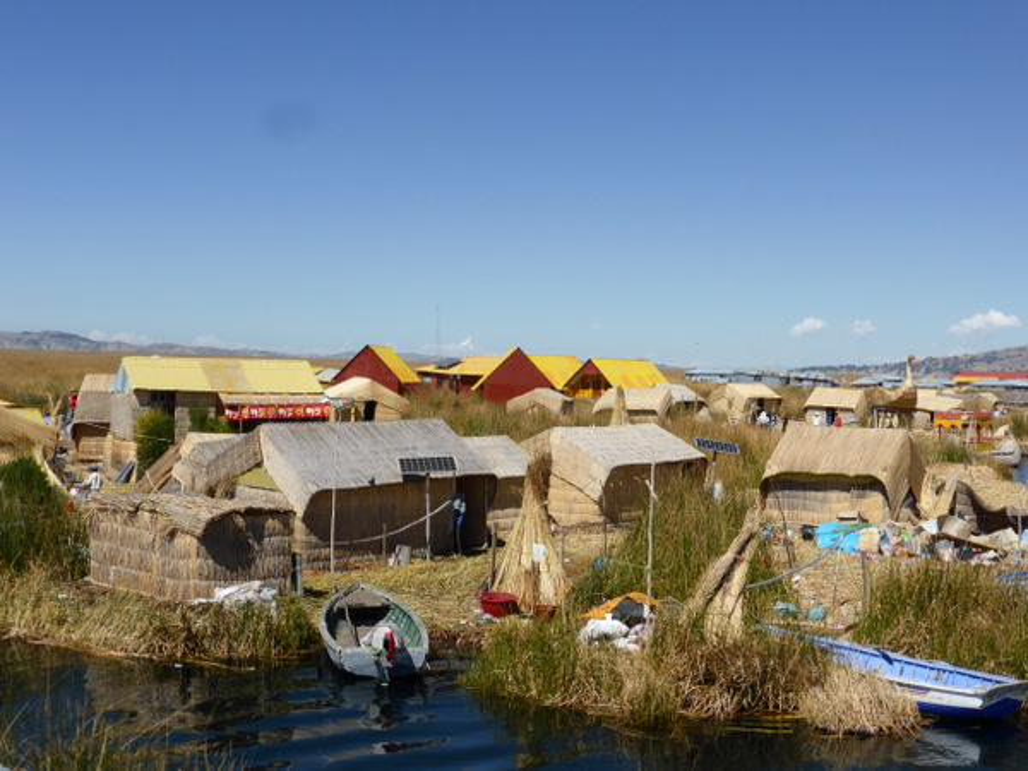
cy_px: 386
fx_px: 1455
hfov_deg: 38.9
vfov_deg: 29.7
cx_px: 514
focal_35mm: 49
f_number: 4.2
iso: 100
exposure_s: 1/1300
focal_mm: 8.5
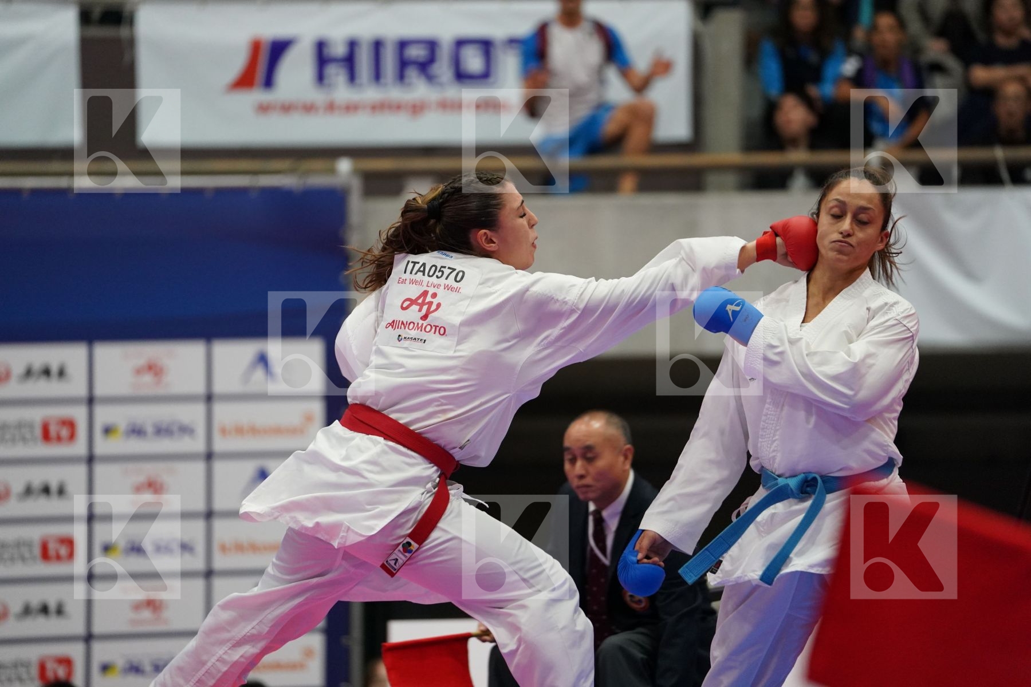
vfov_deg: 6.9
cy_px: 344
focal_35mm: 200
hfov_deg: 10.3
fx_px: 5727
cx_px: 516
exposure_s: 1/1000
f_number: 2.8
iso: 3200
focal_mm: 200
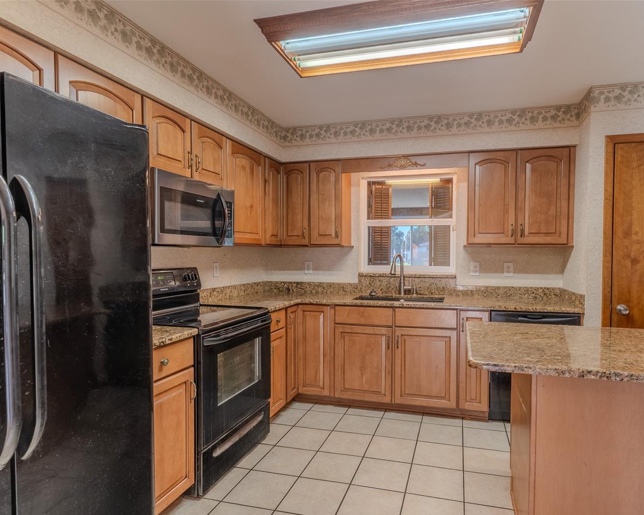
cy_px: 268
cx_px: 359
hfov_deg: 80.1
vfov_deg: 68.1
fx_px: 381
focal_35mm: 20
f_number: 8
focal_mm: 17
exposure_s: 1/40
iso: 100
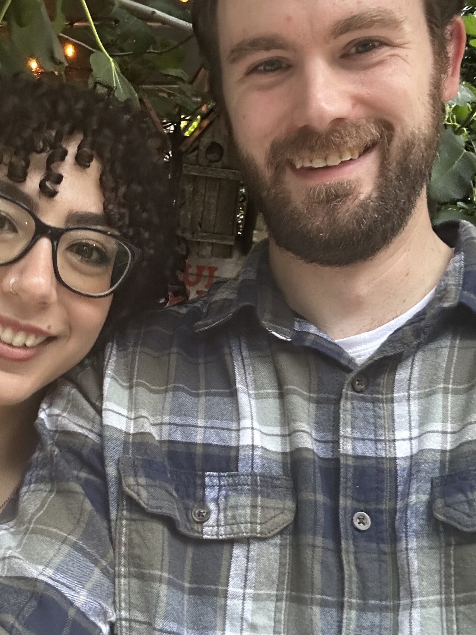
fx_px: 752
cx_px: 167
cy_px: 287
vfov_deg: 45.7
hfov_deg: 34.9
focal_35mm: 41
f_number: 1.9
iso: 320
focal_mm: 2.69
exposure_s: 1/40
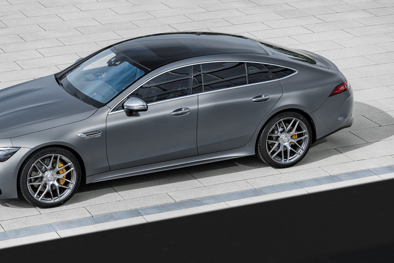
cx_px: 155
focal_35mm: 124
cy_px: 146
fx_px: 1357
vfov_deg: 11.1
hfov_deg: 16.5
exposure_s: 1/50
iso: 200
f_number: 11
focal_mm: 85
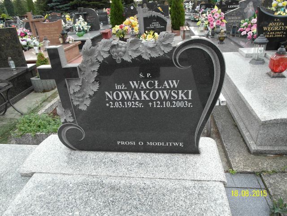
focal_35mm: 24
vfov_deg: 56.8
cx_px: 144
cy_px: 108
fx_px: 199
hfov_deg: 71.6
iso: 100
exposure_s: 1/90
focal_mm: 5.2
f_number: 3.4
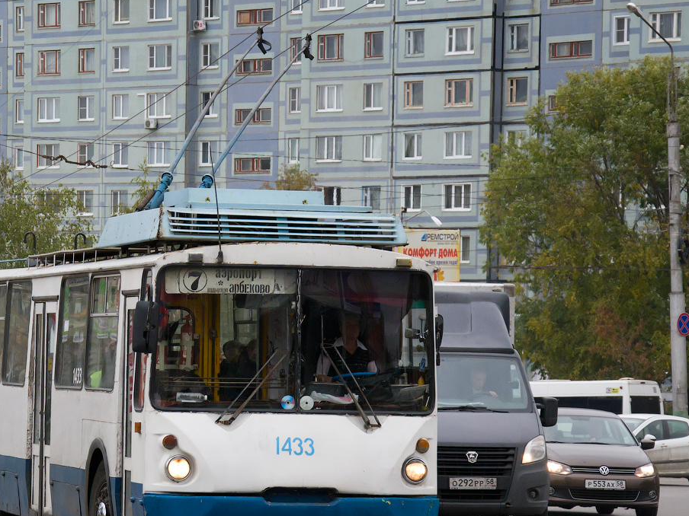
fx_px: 2859
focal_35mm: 144
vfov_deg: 10.3
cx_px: 236
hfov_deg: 13.7
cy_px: 301
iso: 400
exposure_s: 1/640
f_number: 5.6
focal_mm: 75
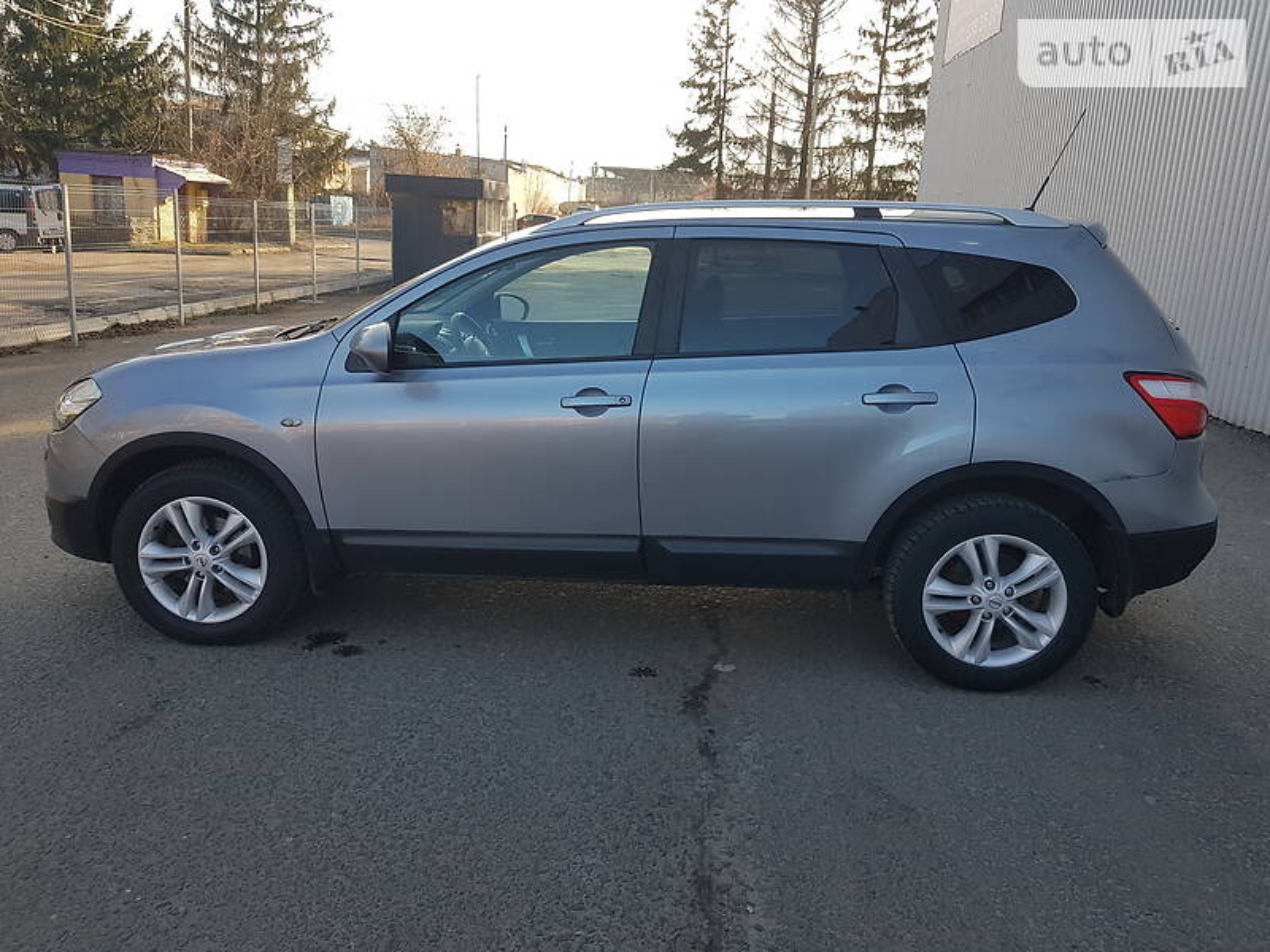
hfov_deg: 67.3
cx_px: 635
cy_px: 476
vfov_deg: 53.1
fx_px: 954
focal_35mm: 26
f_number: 1.7
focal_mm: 4.2
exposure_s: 1/540
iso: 40
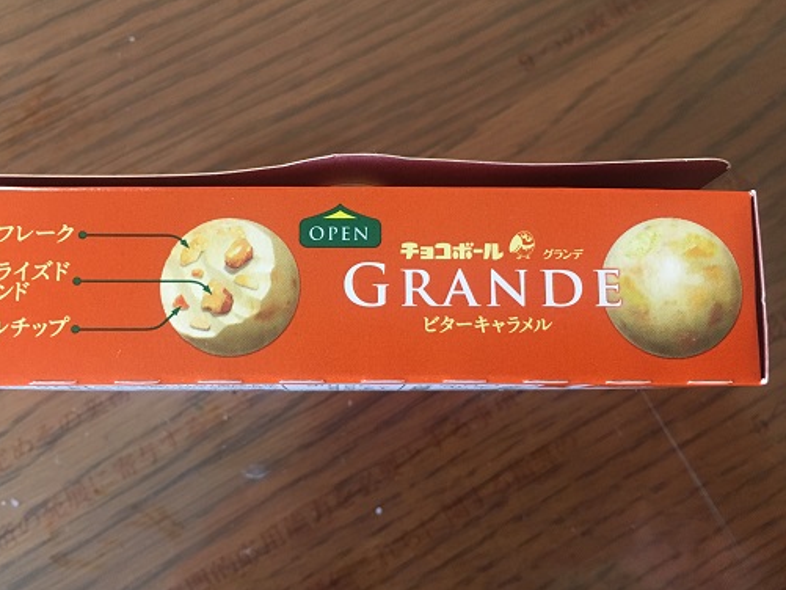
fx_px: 795
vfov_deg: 40.7
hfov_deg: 52.5
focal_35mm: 35
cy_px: 275
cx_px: 357
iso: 200
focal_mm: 4.15
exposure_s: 1/24
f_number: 2.2
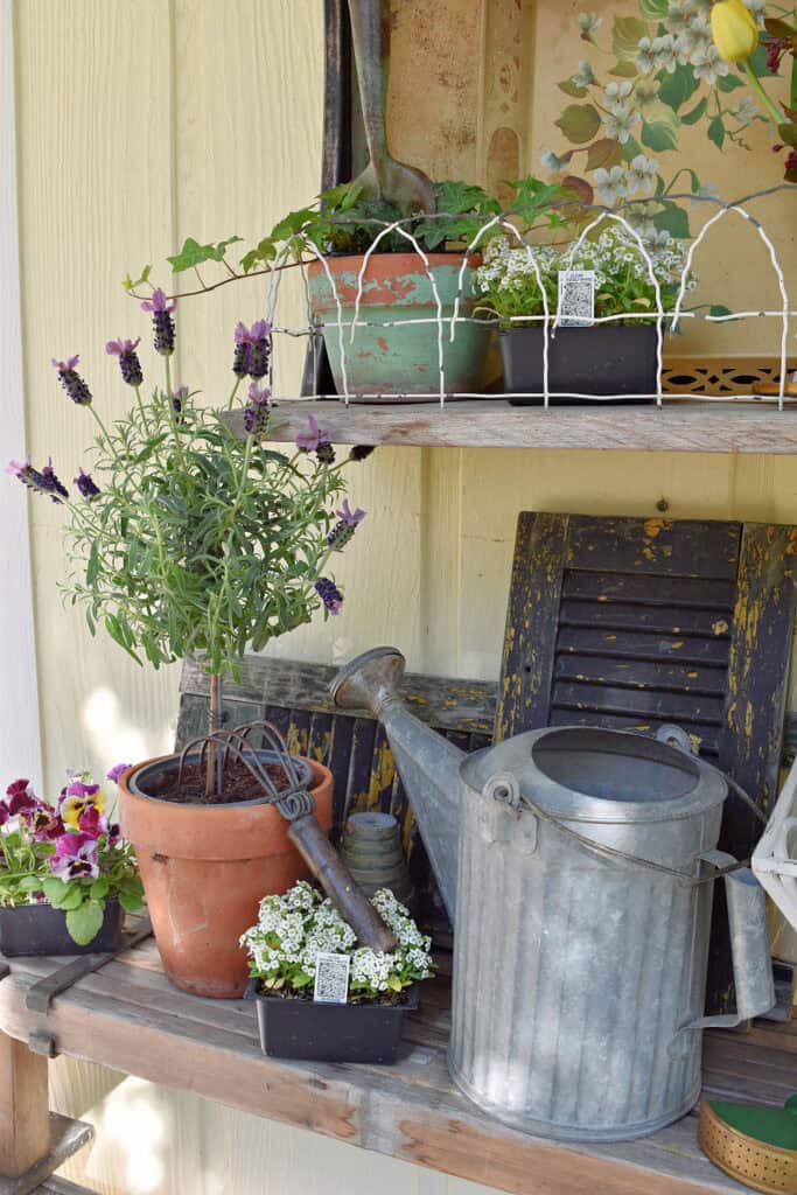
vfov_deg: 57.2
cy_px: 598
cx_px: 398
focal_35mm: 33
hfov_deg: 40.0
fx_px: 1095
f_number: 8
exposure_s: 1/250
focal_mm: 22
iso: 400
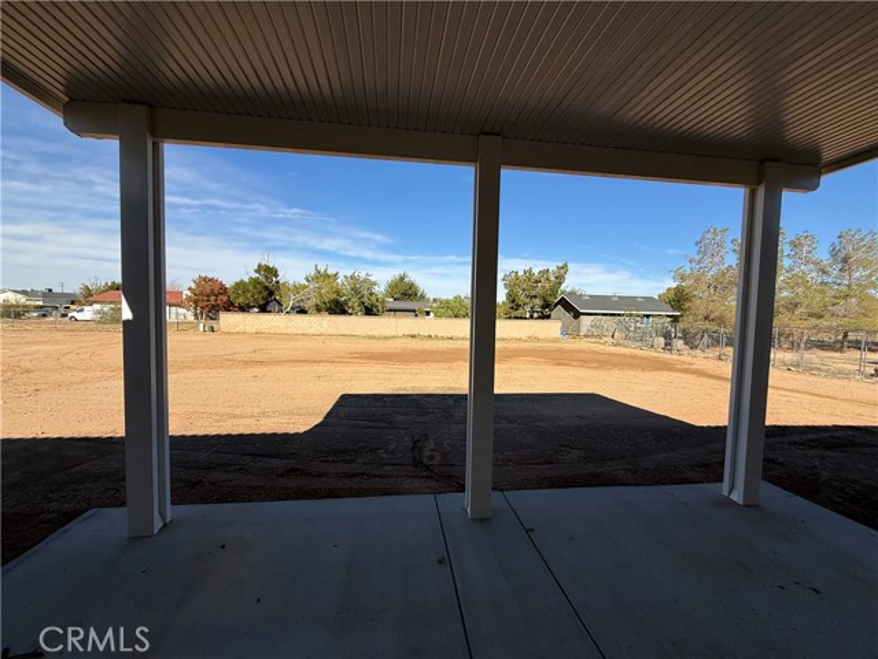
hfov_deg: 102.1
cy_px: 330
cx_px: 439
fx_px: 355
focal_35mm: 14
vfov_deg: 85.7
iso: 50
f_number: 2.2
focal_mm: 2.22
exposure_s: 1/3125
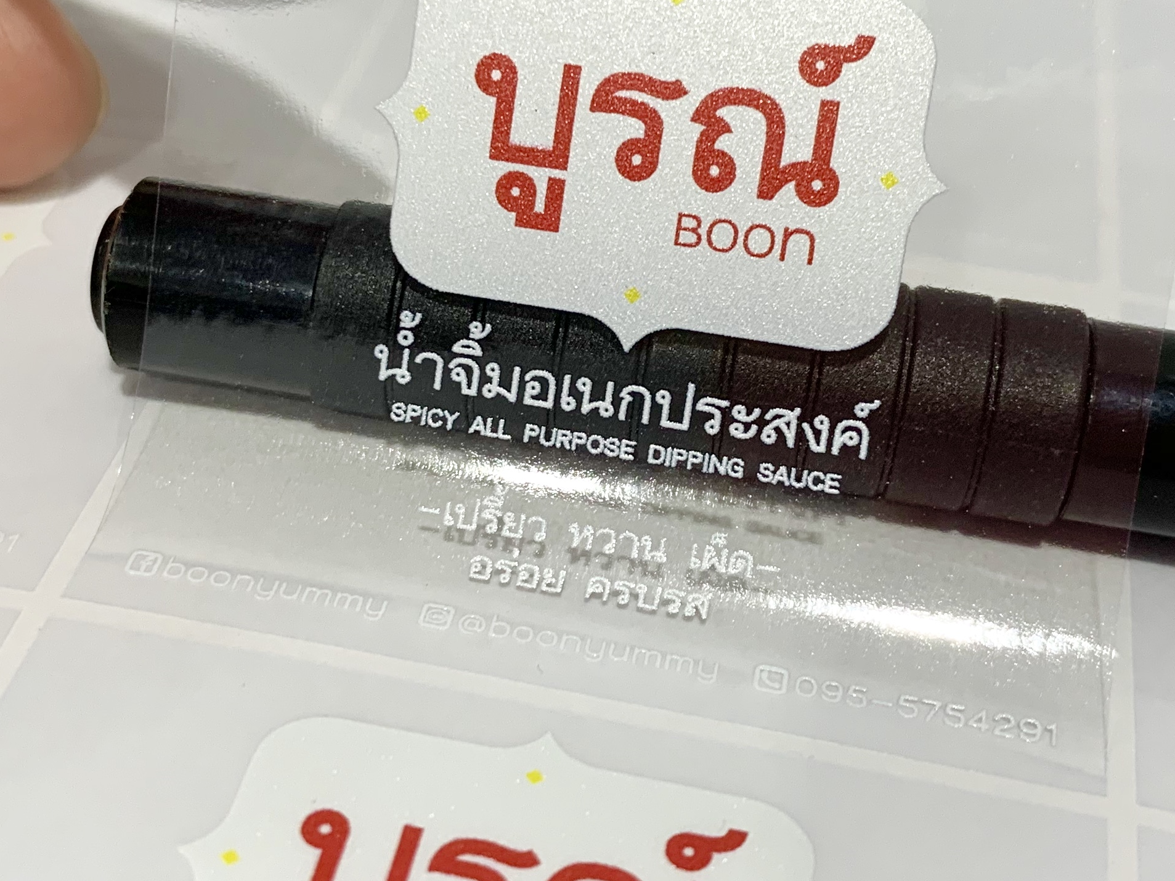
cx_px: 573
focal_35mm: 54
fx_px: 1833
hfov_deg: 35.5
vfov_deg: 27.0
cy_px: 363
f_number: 1.8
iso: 64
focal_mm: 4.25
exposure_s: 1/100
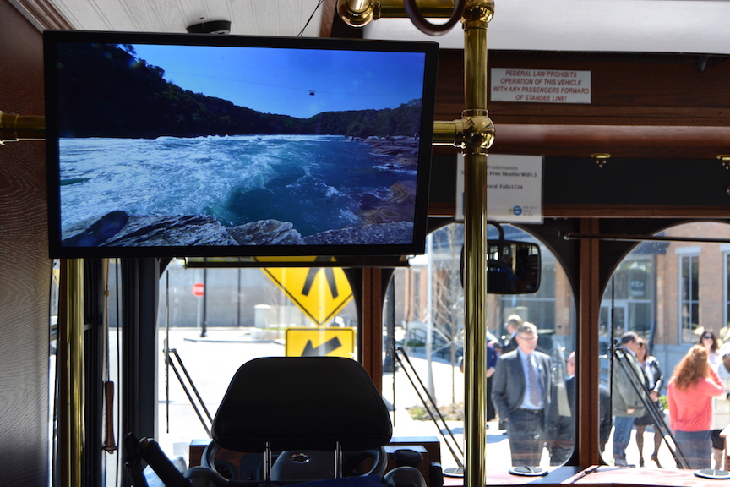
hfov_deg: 37.9
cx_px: 365
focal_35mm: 52
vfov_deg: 25.8
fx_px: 1065
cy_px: 244
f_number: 7.1
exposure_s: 1/200
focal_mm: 35
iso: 200
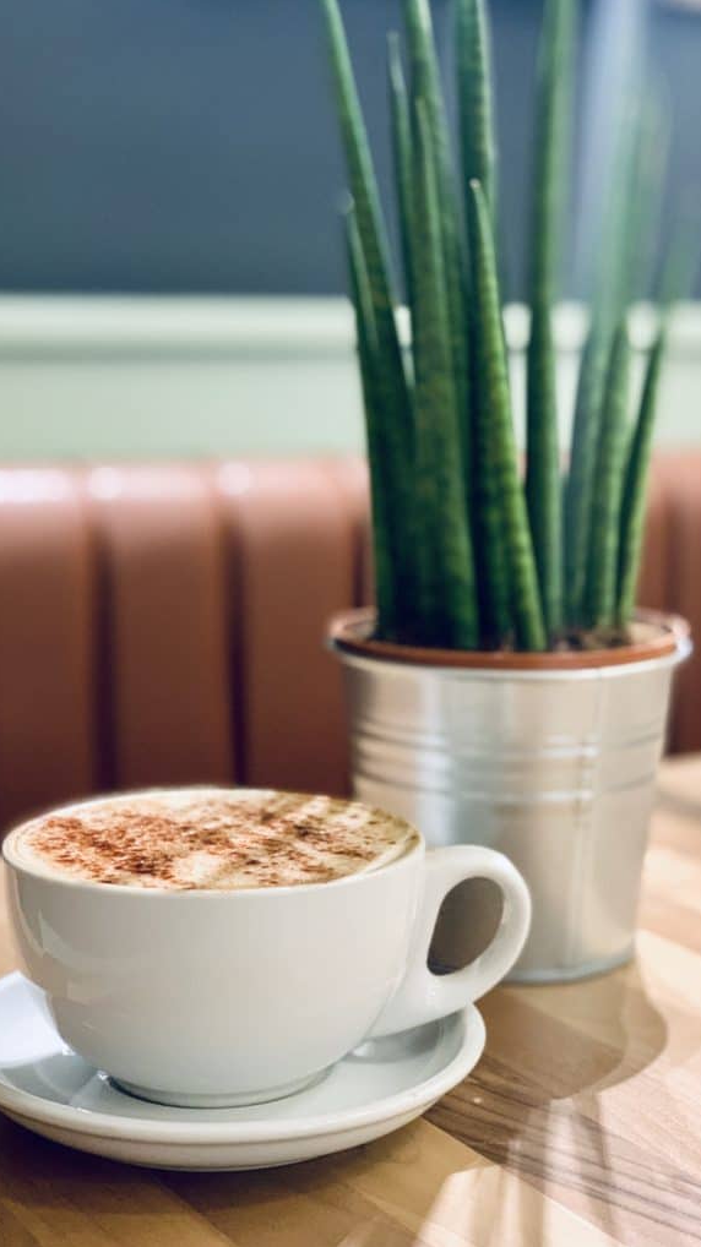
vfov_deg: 36.6
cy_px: 625
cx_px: 347
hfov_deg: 21.1
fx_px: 1885
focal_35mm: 57
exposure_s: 1/33
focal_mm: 6
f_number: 2.4
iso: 320
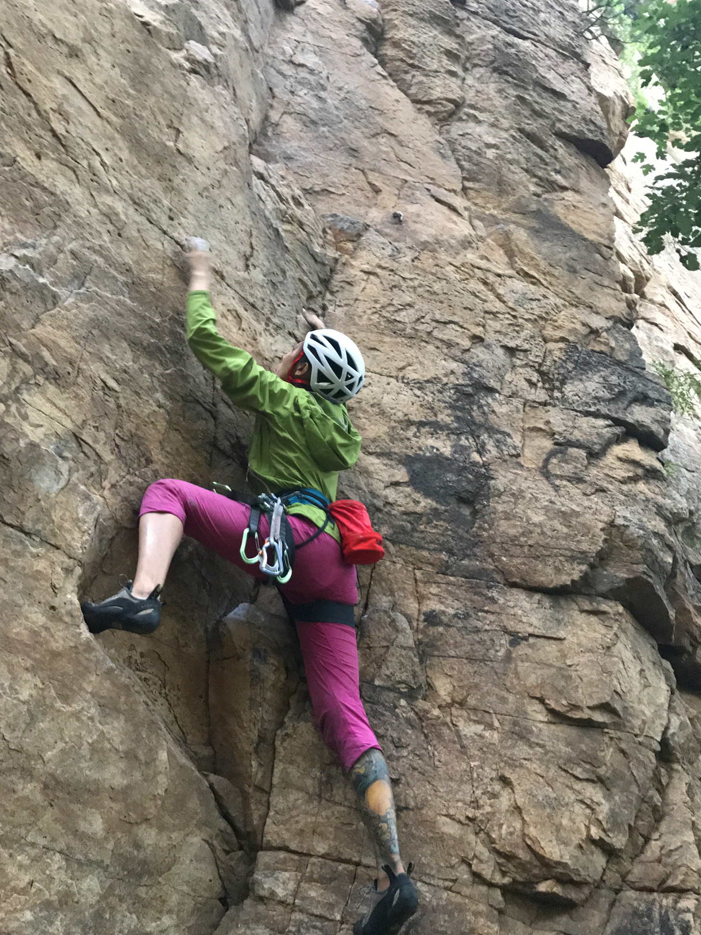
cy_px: 452
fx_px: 783
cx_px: 346
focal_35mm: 29
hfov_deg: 48.2
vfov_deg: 61.6
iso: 320
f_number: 1.8
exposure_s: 1/17
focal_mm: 3.99
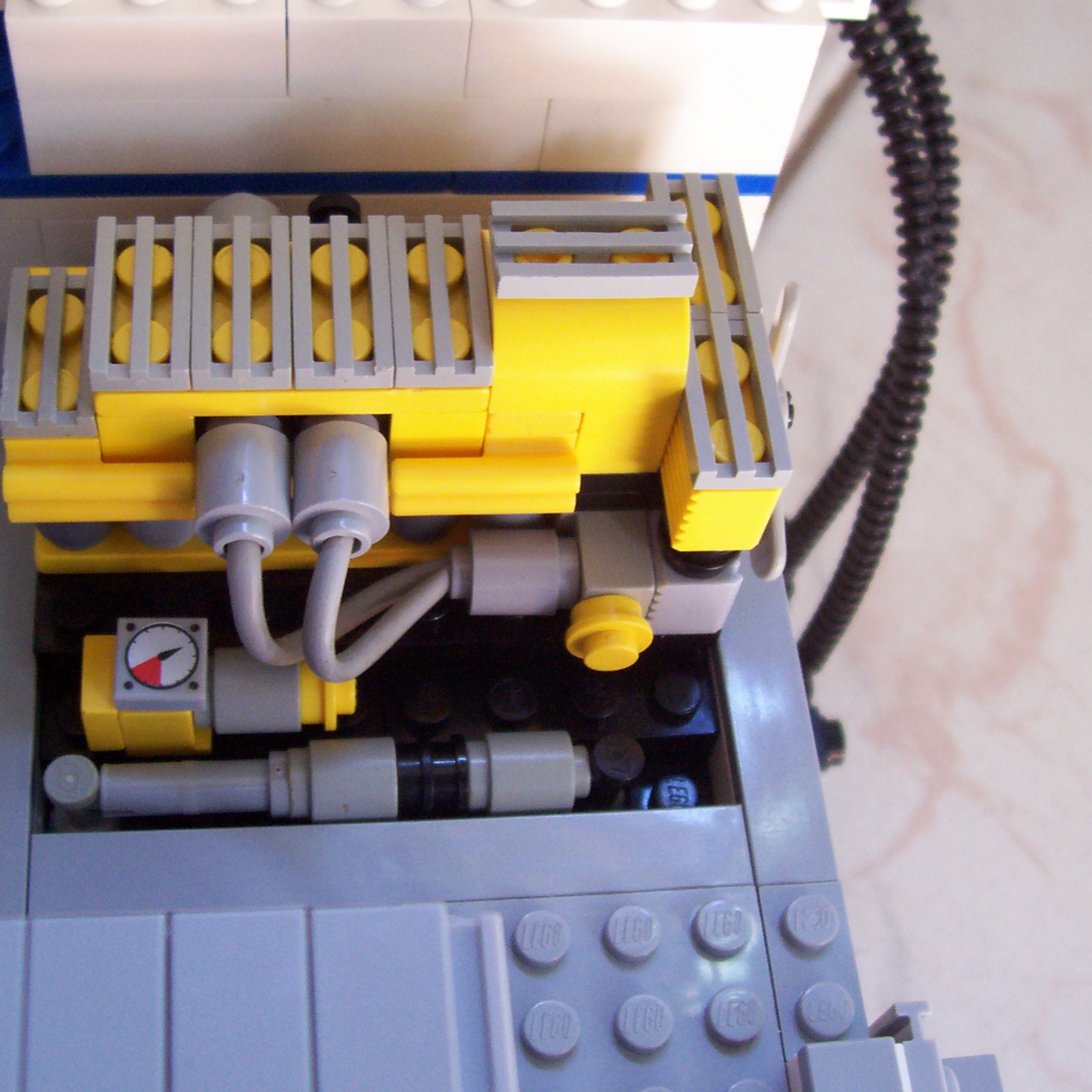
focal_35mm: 48
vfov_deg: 35.3
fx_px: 1713
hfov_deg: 35.3
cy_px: 491
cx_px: 514
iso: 159
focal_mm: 5.6
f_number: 2.7
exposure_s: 1/32
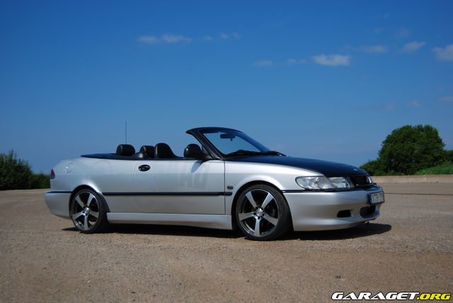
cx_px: 226
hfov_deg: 43.6
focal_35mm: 45
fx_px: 567
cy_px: 152
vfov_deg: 29.9
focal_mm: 30
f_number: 4.5
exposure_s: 1/1600
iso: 100
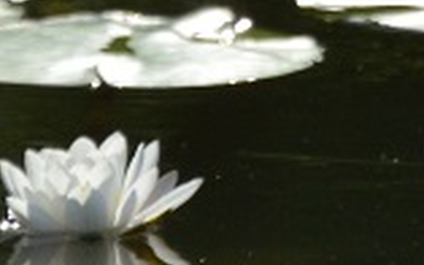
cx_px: 417
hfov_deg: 0.8
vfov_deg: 0.5
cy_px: -264
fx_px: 31327
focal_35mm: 2712
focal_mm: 280
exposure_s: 1/8000
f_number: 5.6
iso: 800
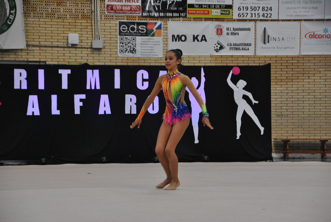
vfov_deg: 12.2
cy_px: 111
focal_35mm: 112
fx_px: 1036
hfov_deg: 18.2
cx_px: 166
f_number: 5.3
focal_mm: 75
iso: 800
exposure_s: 1/320
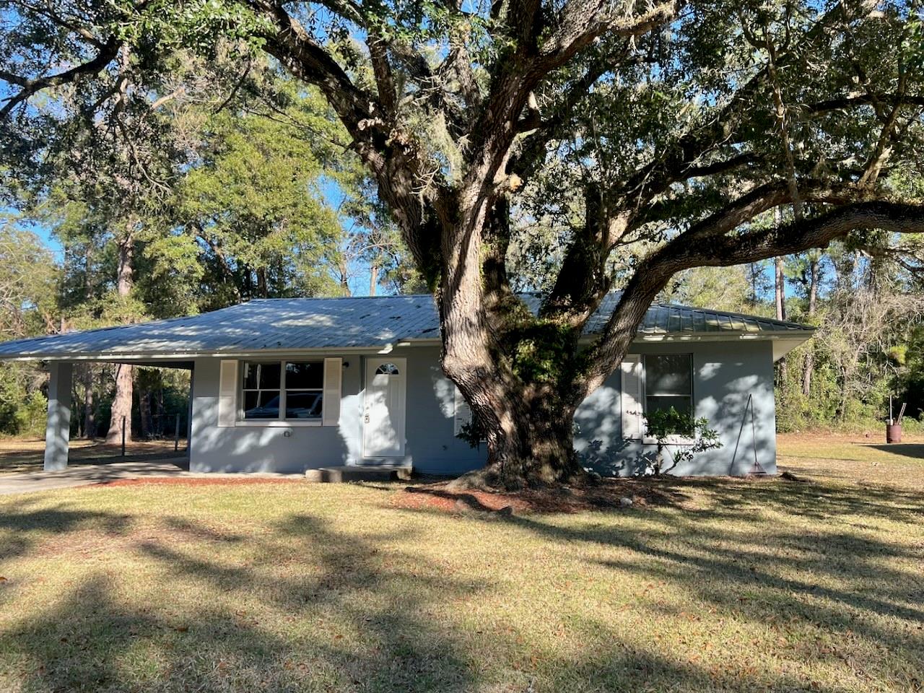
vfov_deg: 53.1
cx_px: 462
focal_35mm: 26
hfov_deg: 67.3
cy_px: 346
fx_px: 694
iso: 50
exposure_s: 1/1112
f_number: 1.5
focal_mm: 5.7
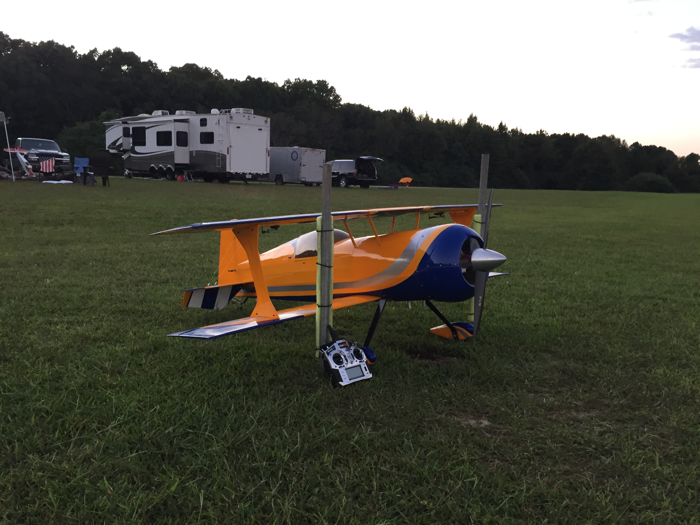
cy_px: 262
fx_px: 586
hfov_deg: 61.7
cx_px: 350
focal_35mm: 29
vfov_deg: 48.2
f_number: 2.2
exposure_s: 1/30
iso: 40
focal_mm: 4.15
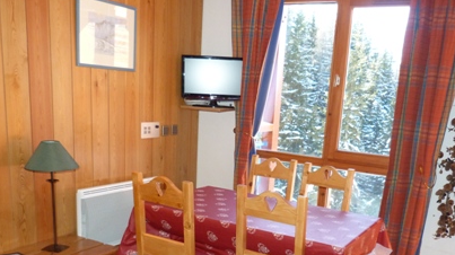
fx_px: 458
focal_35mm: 38
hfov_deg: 52.7
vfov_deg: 29.9
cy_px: 225
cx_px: 251
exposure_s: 1/60
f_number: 2.8
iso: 200
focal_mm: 4.5
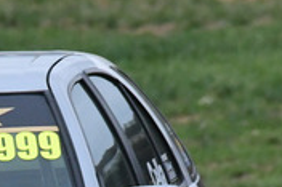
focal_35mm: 3068
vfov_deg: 0.4
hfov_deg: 0.7
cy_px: 253
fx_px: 24010
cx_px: -197
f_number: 10
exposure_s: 1/640
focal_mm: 450
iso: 2500
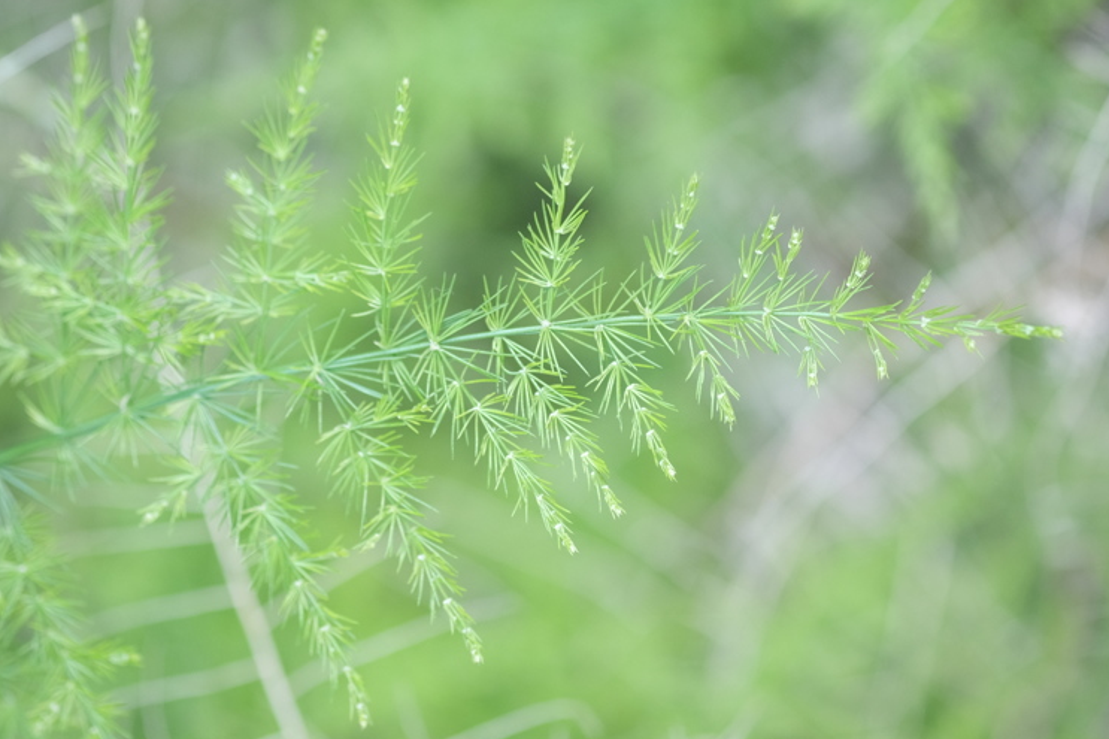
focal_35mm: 124
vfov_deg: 11.0
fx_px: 3819
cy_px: 303
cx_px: 522
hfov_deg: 16.5
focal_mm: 60
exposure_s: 1/450
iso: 640
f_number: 2.4
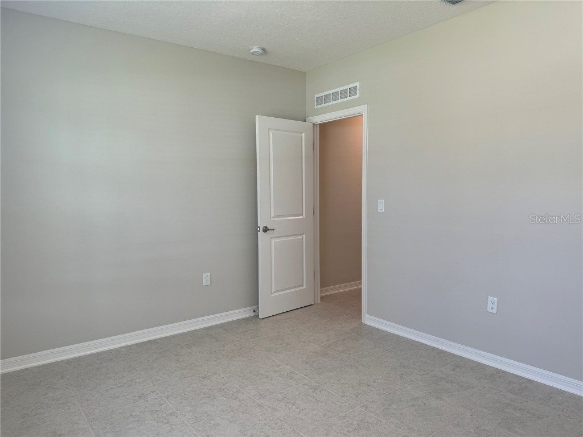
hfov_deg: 71.6
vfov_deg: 56.8
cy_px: 218
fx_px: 404
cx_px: 292
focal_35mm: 24
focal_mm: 6.76
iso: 100
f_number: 1.78
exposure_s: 1/120
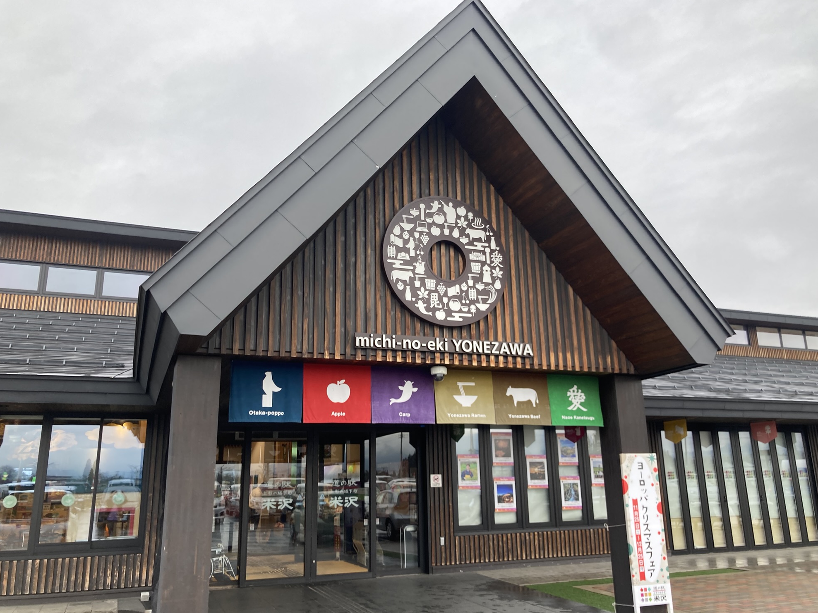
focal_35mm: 29
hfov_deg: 61.6
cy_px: 302
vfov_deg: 48.2
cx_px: 418
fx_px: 685
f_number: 1.8
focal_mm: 3.99
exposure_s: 1/120
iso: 32
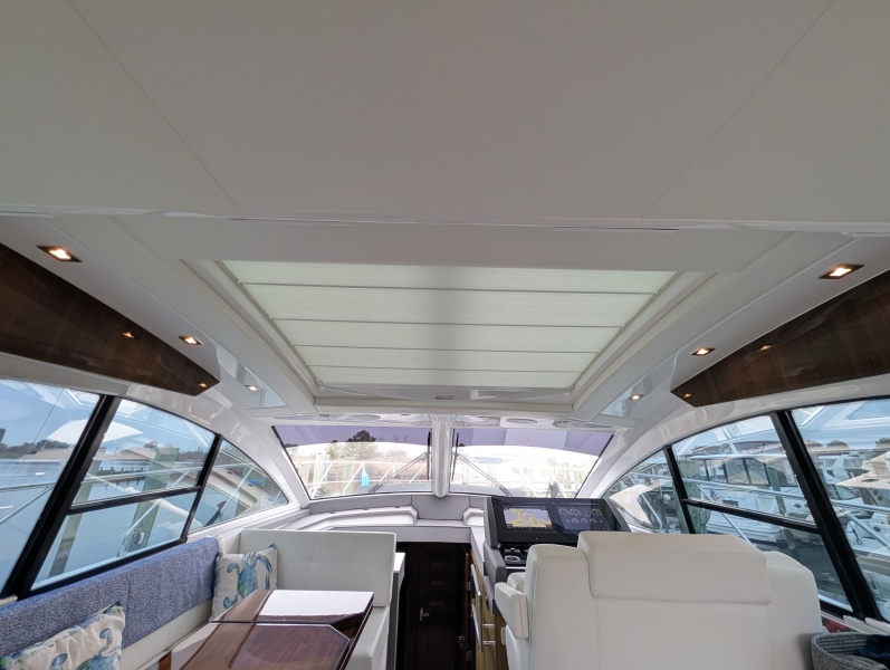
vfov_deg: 94.6
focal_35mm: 12
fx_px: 309
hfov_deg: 110.5
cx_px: 445
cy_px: 335
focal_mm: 2.02
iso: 154
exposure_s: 1/407
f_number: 1.7
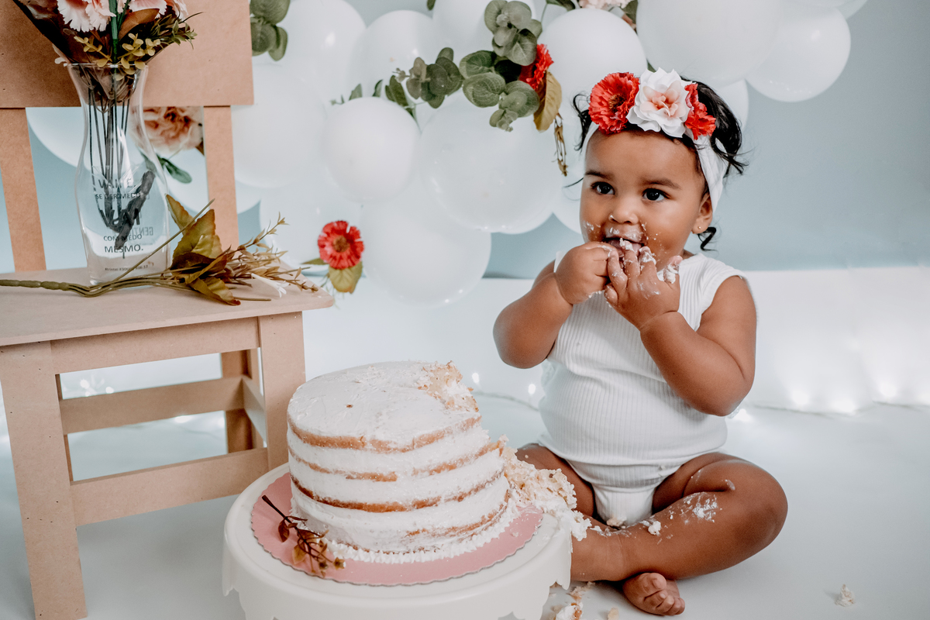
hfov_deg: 54.4
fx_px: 904
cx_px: 465
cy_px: 310
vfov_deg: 37.9
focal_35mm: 35
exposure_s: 1/125
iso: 2500
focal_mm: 23
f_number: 2.8
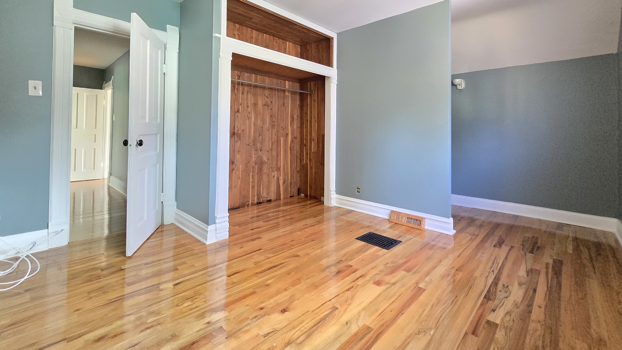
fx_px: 247
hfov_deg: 103.0
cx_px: 305
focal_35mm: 15
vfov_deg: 69.1
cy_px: 126
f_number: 2.2
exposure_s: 1/60
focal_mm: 2.2
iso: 1250
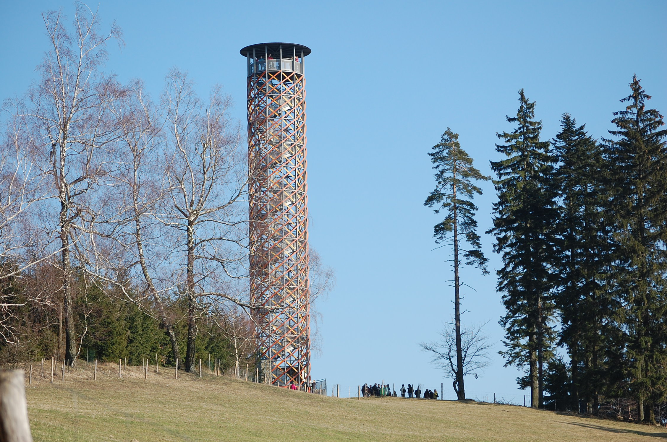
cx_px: 334
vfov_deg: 11.4
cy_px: 221
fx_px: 2220
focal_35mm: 120
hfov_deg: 17.1
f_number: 6.3
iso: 200
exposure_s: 1/640
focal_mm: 80
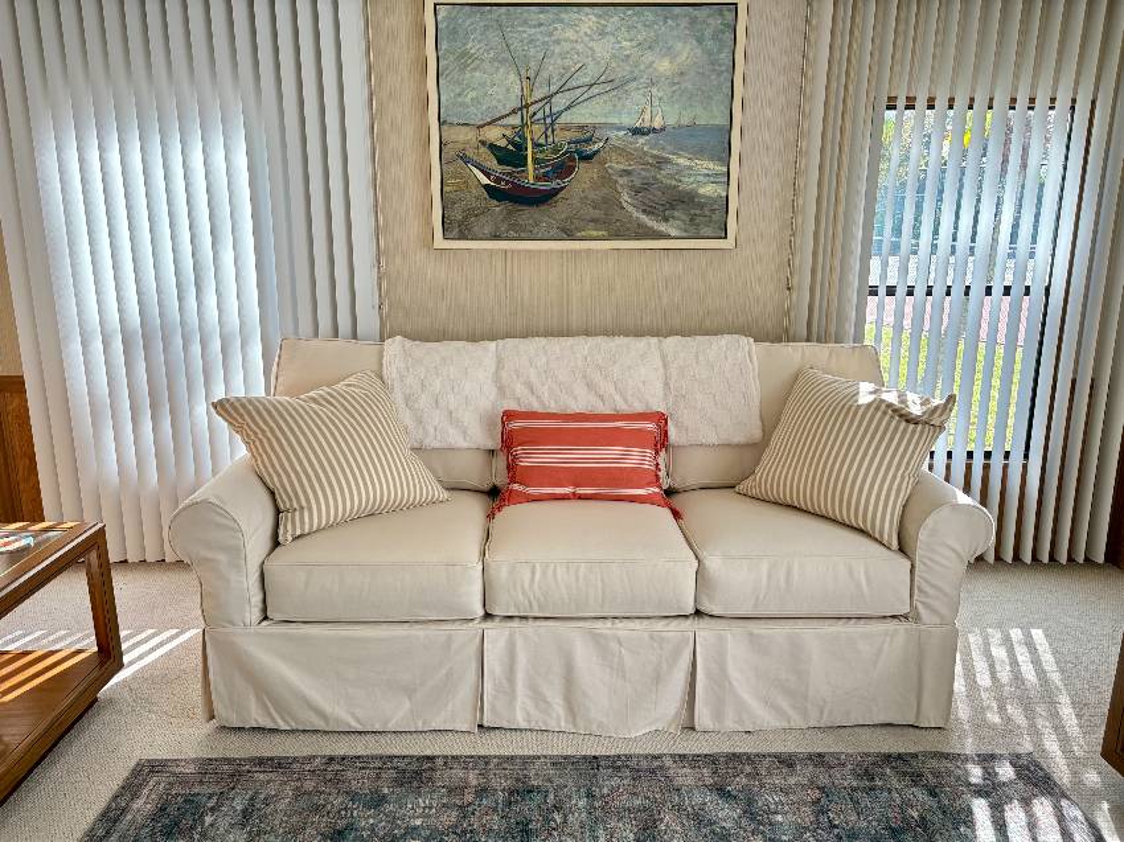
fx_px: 844
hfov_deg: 67.3
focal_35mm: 26
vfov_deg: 53.0
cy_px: 421
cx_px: 562
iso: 100
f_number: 1.6
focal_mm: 5.96
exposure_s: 1/229
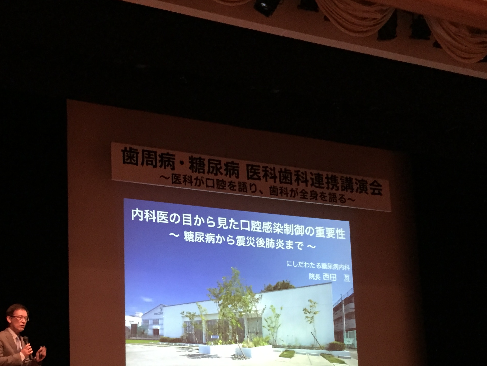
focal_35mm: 50
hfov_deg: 37.9
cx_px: 179
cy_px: 303
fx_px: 703
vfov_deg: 28.4
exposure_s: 1/15
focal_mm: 4.15
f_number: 2.2
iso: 250
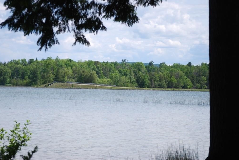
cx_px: 107
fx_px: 848
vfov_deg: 10.8
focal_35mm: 128
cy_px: 79
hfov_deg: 16.0
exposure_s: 1/500
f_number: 5.6
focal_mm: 75
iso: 100
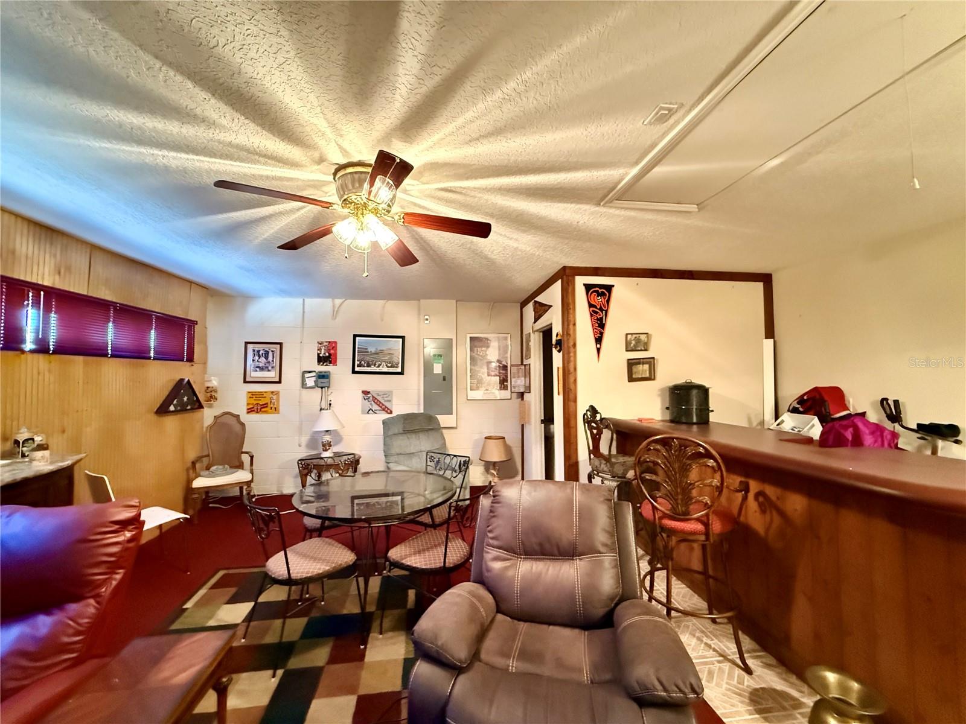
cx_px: 483
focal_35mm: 14
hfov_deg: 102.1
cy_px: 362
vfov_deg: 85.7
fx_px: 391
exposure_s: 1/40
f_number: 2.2
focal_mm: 2.22
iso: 1600
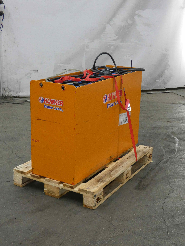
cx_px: 92
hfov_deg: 29.1
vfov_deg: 38.2
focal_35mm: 50
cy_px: 123
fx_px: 356
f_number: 3.9
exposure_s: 1/80
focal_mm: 9
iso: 500
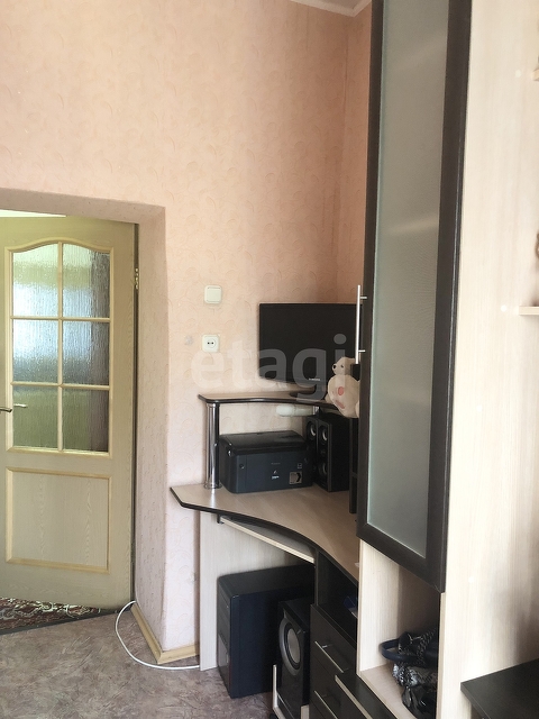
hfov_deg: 49.7
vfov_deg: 63.4
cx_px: 270
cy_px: 360
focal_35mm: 28
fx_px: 581
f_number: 1.8
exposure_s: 1/13
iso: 100
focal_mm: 3.99
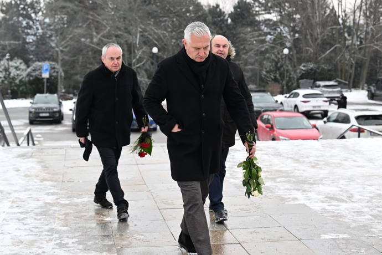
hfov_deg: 28.8
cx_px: 191
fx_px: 743
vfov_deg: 19.5
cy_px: 128
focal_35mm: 70
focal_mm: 70
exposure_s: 1/400
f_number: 5
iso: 2000
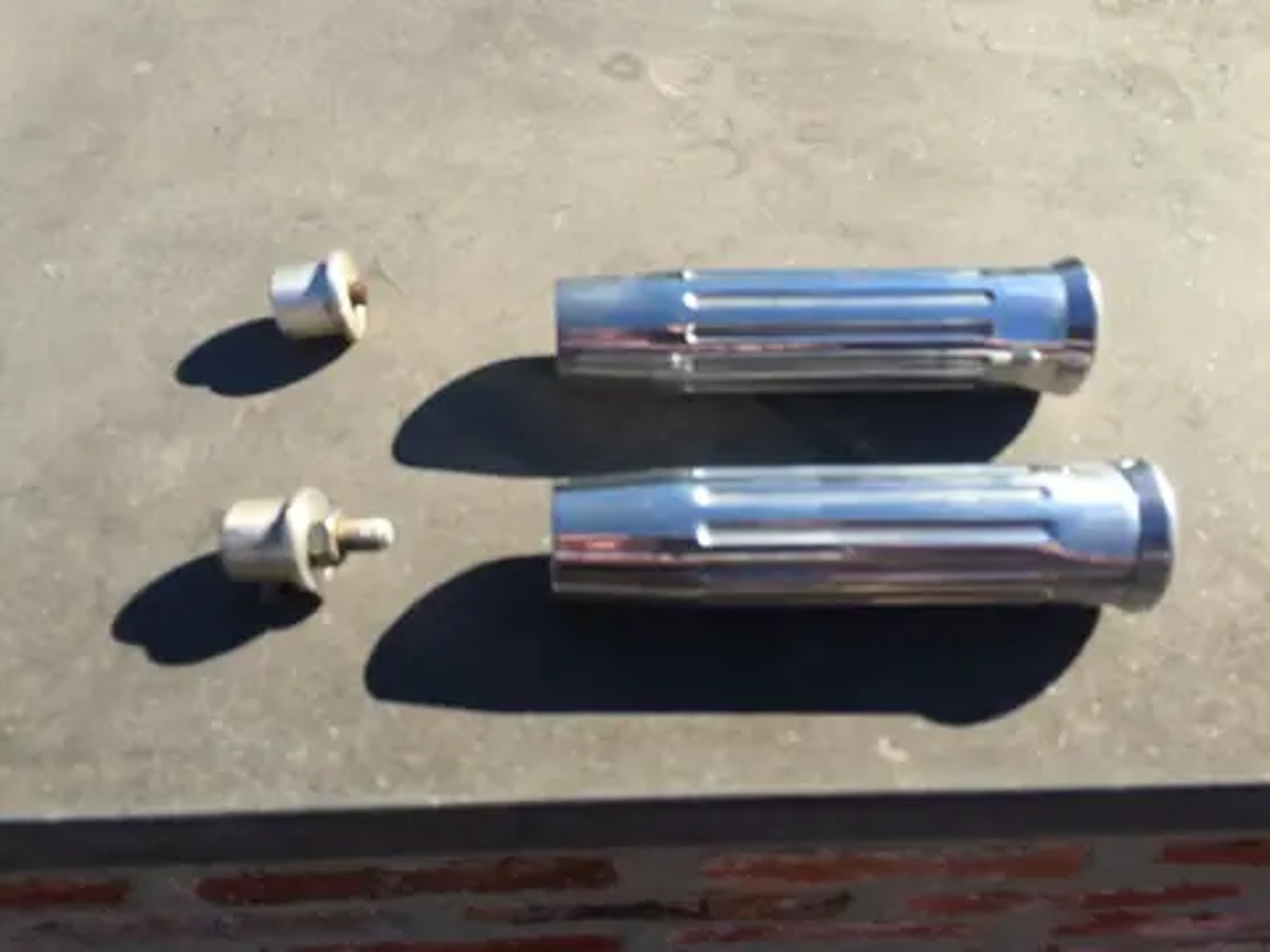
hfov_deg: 61.7
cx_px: 635
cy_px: 476
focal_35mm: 29
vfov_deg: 48.2
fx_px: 1064
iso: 32
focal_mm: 4.15
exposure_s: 1/855
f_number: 2.2
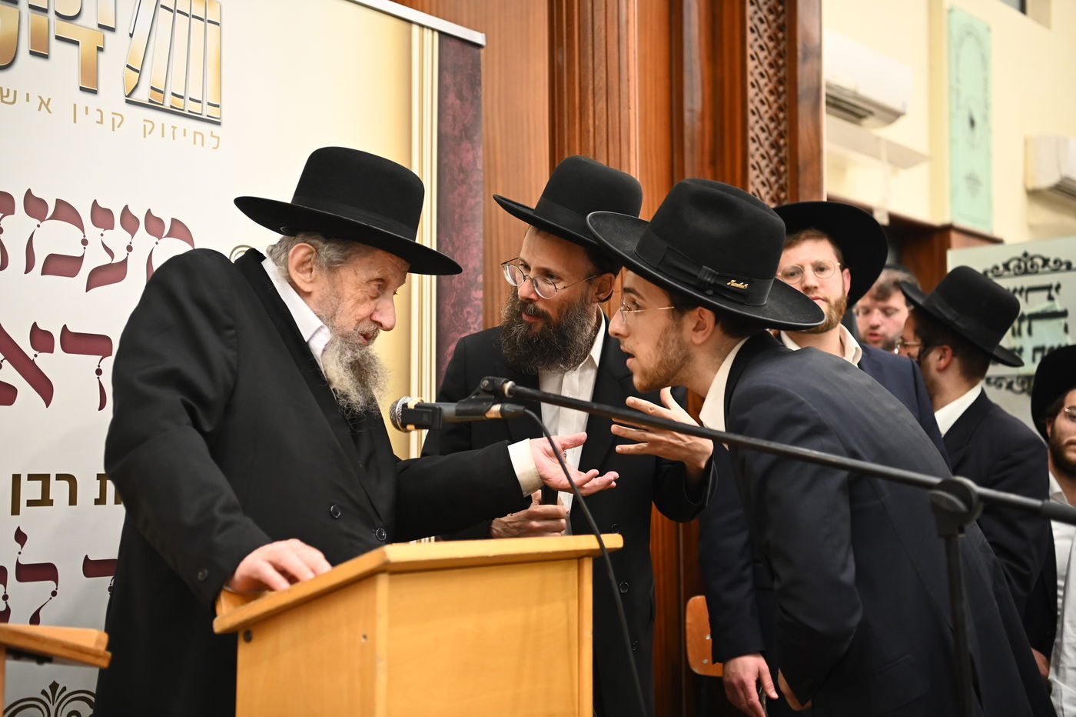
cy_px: 358
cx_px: 538
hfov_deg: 39.6
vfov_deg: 27.0
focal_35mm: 50
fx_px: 1494
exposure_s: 1/125
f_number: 3.2
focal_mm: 50
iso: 1600
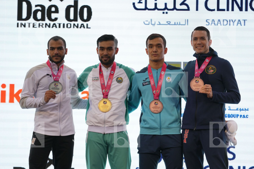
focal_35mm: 191
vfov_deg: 7.2
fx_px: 1348
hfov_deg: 10.8
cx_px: 127
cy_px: 84
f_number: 2.8
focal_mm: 191
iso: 400
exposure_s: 1/250
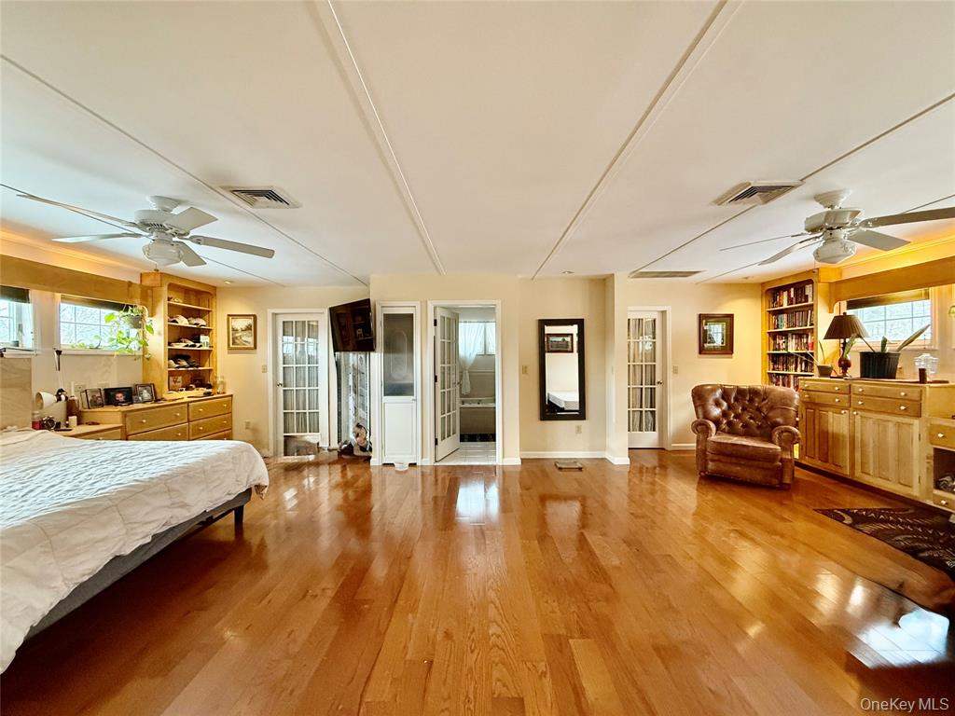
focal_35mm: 14
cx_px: 478
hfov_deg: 102.1
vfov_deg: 85.7
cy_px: 358
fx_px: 386
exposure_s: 1/60
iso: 500
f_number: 2.2
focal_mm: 2.22
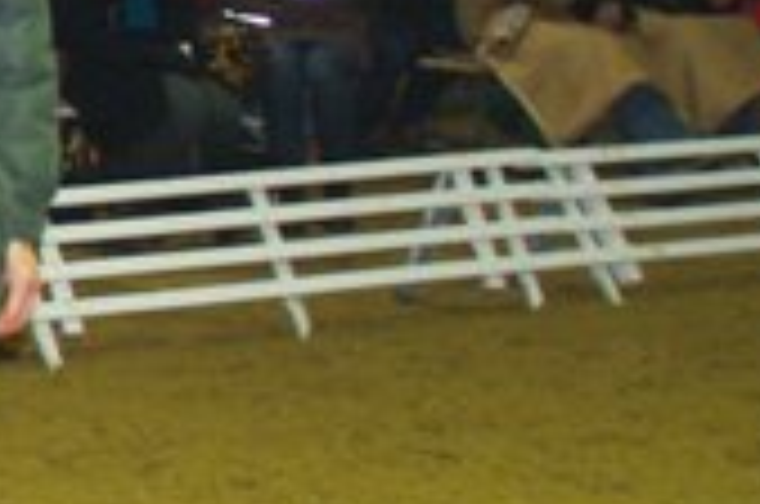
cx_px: -1102
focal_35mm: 199
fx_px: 4193
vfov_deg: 6.8
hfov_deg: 9.2
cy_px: -52
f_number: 4
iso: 400
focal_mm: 24
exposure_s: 1/40
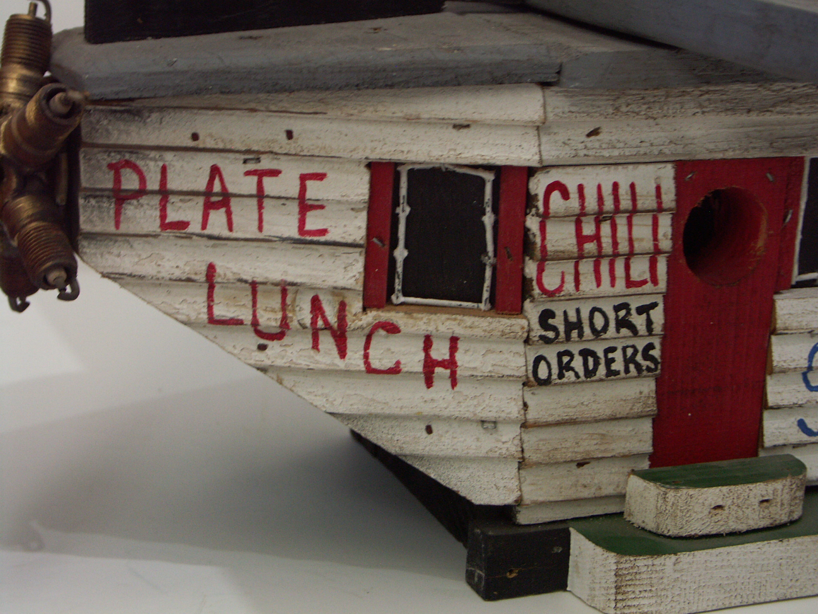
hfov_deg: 25.7
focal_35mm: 76
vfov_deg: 19.4
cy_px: 307
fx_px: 1796
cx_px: 409
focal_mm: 19.35
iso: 160
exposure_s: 1/15
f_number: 3.2
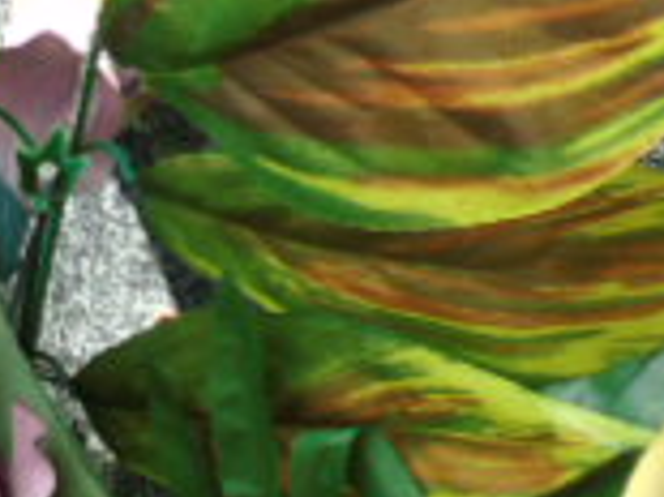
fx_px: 3163
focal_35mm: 165
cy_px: -278
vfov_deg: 8.7
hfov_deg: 11.7
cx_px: -188
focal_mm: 7.1
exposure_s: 1/200
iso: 80
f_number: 3.9
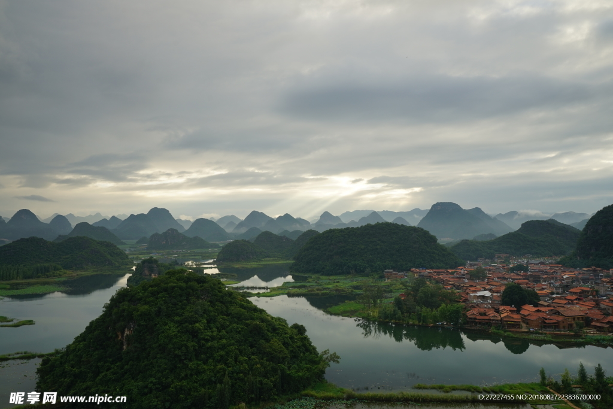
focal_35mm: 35
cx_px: 306
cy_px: 204
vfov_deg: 37.9
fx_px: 596
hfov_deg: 54.4
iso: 100
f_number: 10
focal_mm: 35
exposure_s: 1/15
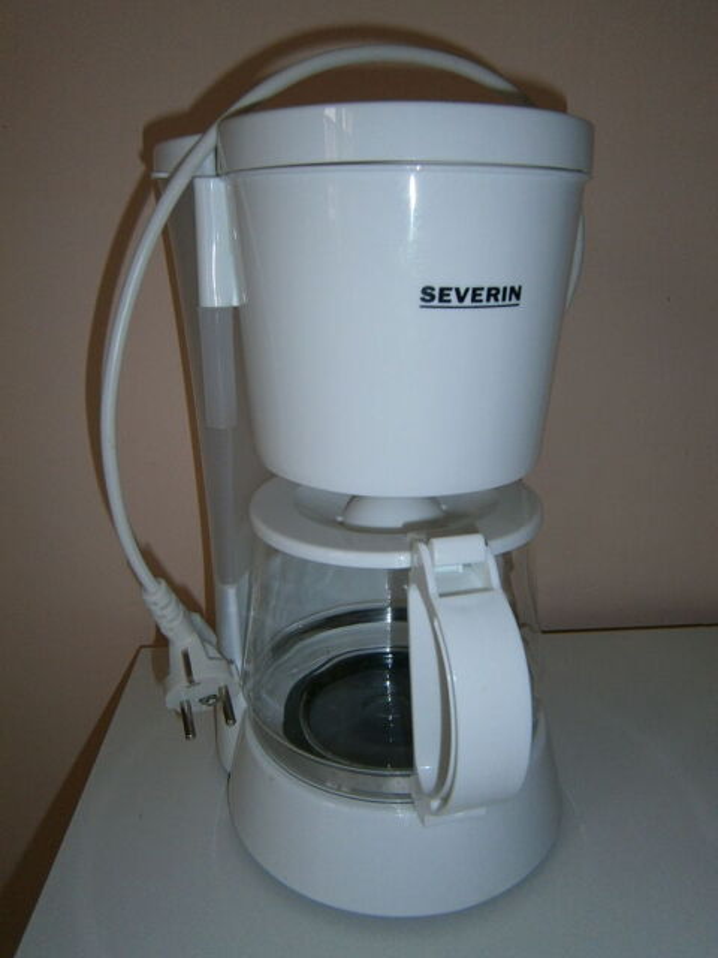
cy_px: 479
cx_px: 359
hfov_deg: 53.1
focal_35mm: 26
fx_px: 719
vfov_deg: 67.3
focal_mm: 4.7
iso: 125
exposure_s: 1/30
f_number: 2.8
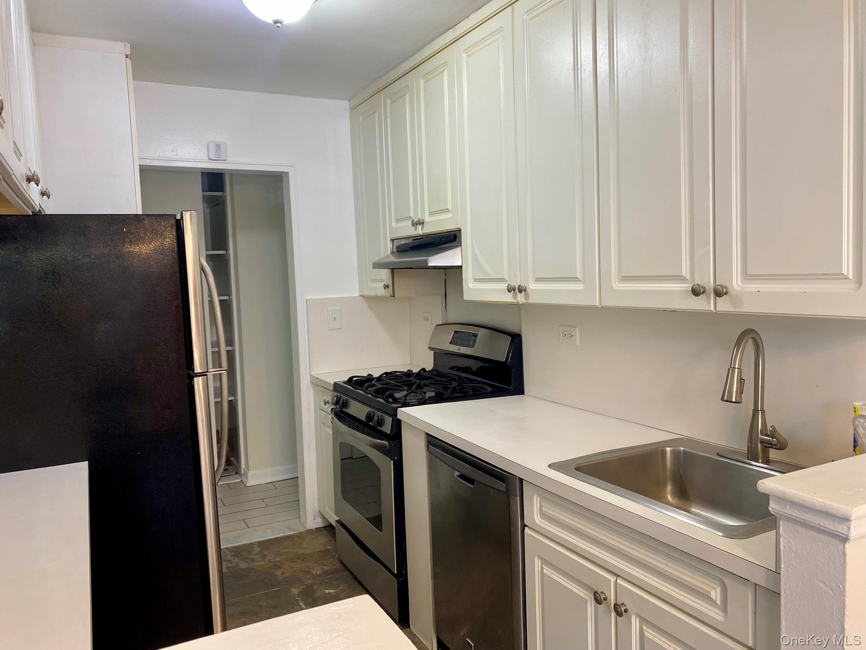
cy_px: 325
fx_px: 650
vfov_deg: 53.1
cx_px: 433
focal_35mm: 26
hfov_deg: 67.3
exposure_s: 1/60
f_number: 1.8
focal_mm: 4.25
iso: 64
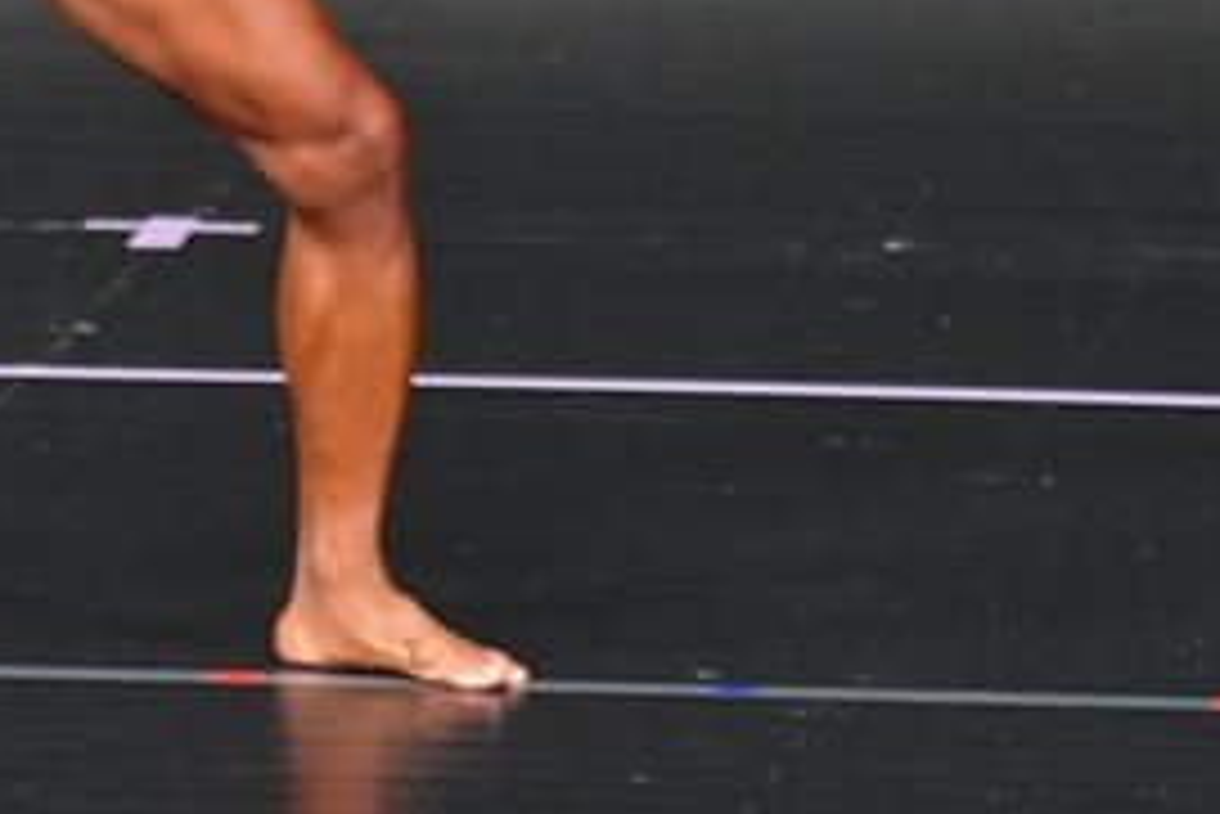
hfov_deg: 2.1
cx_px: 173
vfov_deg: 1.4
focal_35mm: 985
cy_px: -252
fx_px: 33397
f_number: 5.6
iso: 4000
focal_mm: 230
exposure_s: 1/400
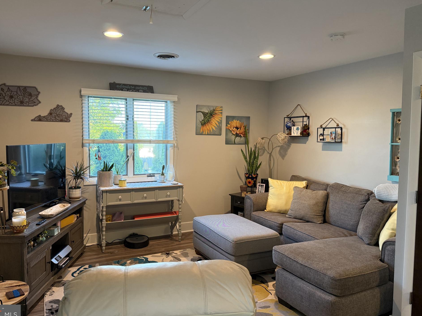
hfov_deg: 67.2
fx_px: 317
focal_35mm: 26
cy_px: 152
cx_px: 194
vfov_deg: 53.1
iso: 250
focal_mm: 6.76
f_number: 1.78
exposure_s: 1/60
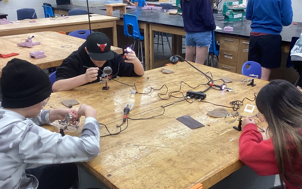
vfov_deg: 32.7
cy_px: 101
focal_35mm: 39
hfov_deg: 50.3
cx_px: 163
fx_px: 321
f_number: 2.4
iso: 100
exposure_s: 1/60
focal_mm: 3.3
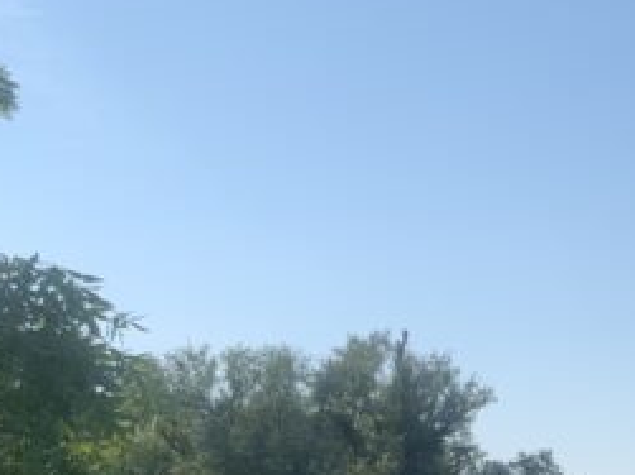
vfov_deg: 17.5
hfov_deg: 21.9
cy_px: 442
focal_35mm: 83
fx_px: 1522
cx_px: 751
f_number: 1.8
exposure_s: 1/4098
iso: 25
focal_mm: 4.25
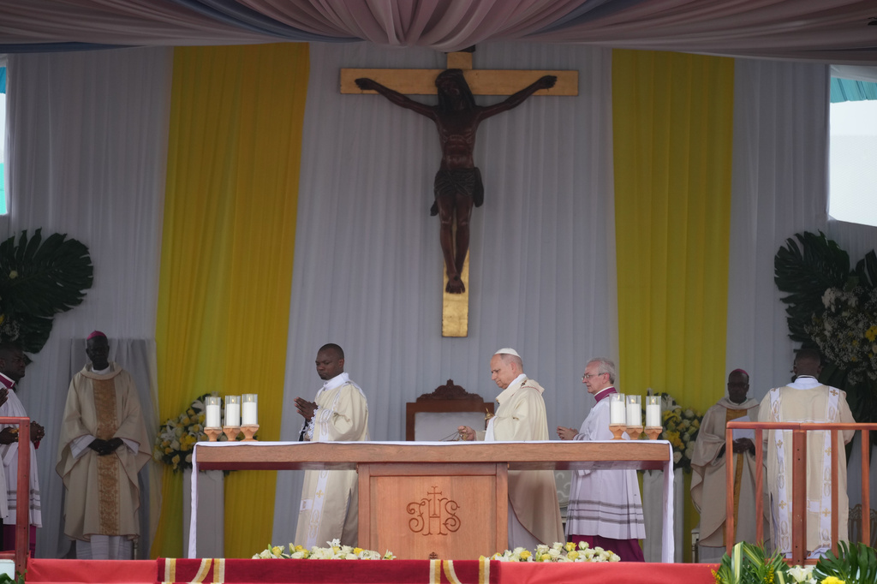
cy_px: 292
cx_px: 438
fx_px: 8401
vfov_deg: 4.0
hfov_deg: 6.0
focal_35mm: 345
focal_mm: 345
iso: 1250
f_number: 5.6
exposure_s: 1/1600
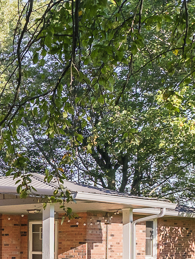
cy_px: 260
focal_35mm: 81
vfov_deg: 23.1
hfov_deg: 15.2
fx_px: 608
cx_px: -180
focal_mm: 12.4
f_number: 4
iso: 500
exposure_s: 1/500
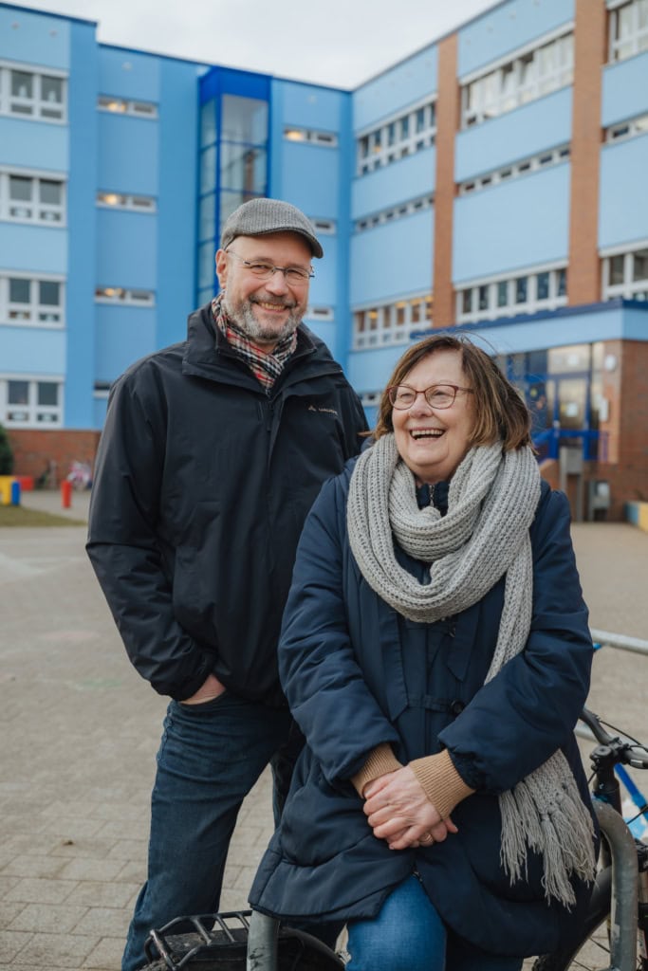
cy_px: 486
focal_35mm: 40
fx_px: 1080
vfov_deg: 48.5
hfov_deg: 33.4
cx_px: 324
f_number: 3.5
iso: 160
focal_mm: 40
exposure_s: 1/200
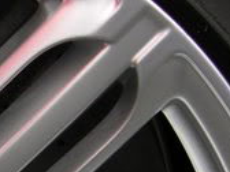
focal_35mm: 181
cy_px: 246
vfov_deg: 8.1
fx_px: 1203
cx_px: -199
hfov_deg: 10.2
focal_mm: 8
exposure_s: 1/327
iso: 100
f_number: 2.8
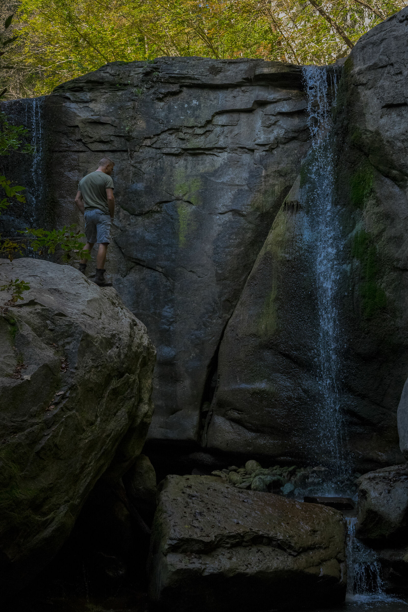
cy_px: 306
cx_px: 204
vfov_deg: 33.4
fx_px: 1020
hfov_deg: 22.6
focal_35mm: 60
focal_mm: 40
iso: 1600
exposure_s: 1/640
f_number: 4.5
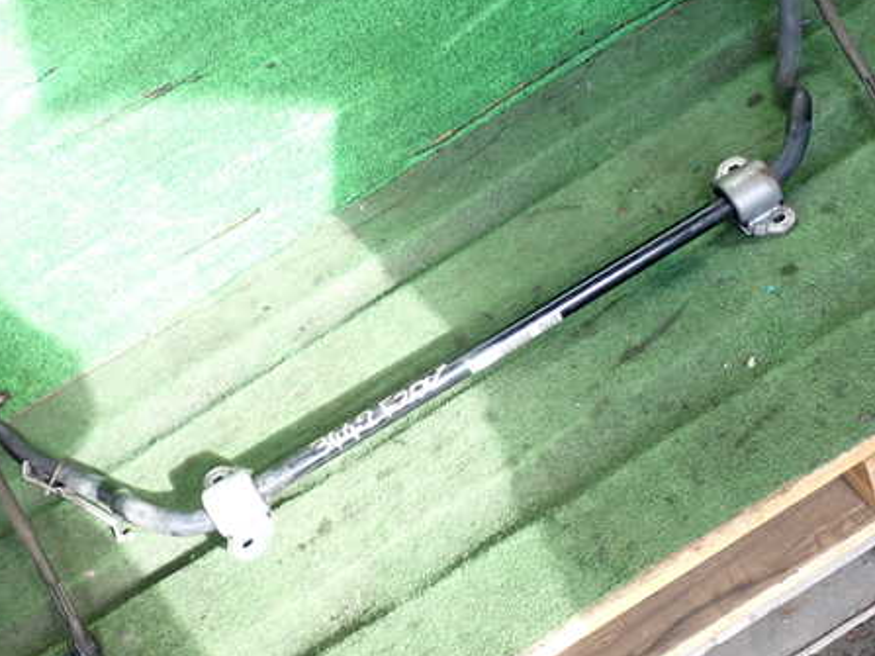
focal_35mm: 55
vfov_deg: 26.5
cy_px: 304
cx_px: 462
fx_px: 1390
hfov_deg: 34.9
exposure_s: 1/125
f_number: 2.8
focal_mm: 7.31
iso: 250
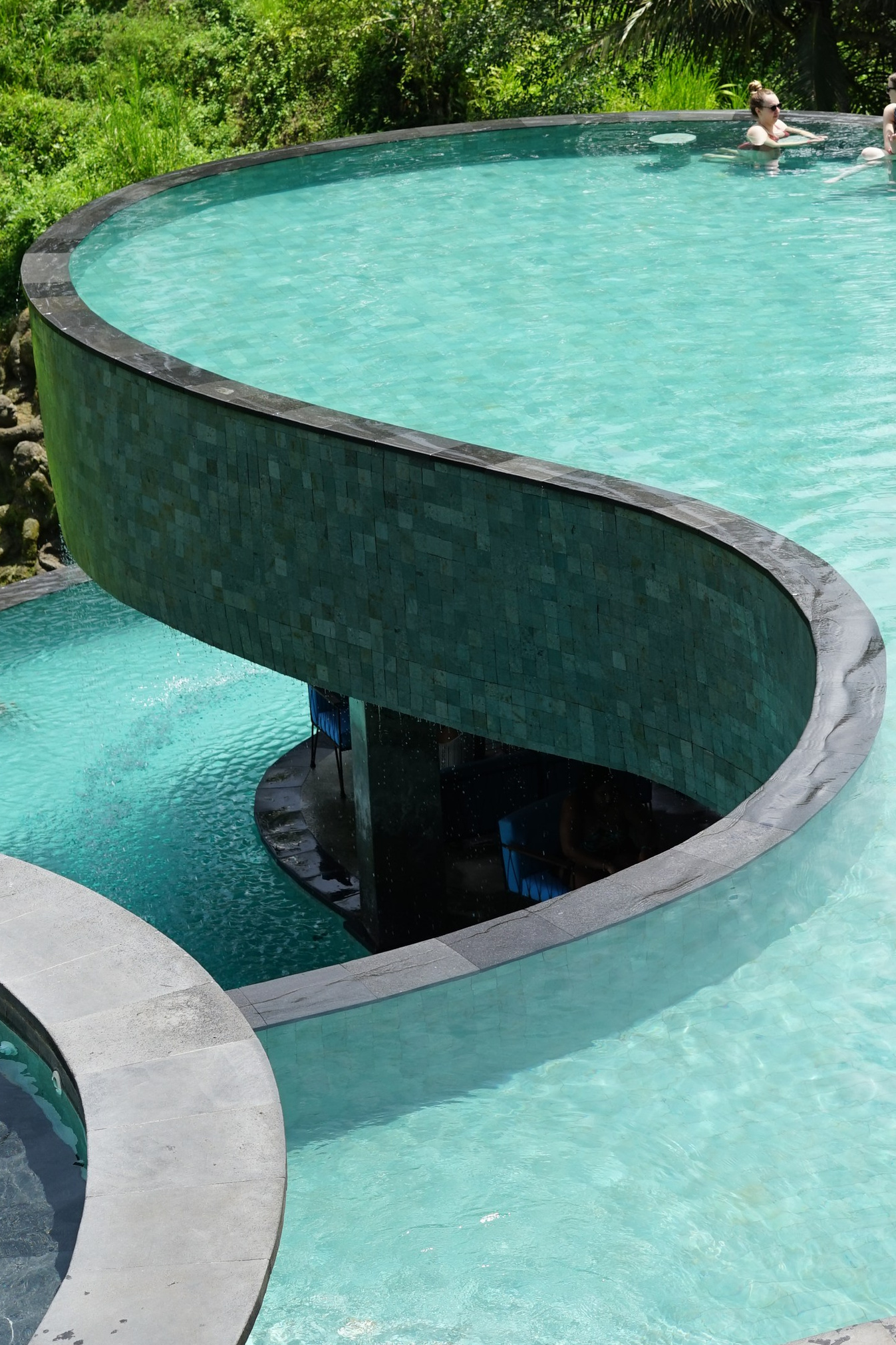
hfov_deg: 14.3
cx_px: 725
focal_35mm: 95
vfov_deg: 21.3
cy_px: 309
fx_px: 3547
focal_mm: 50
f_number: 6.3
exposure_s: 1/250
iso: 100
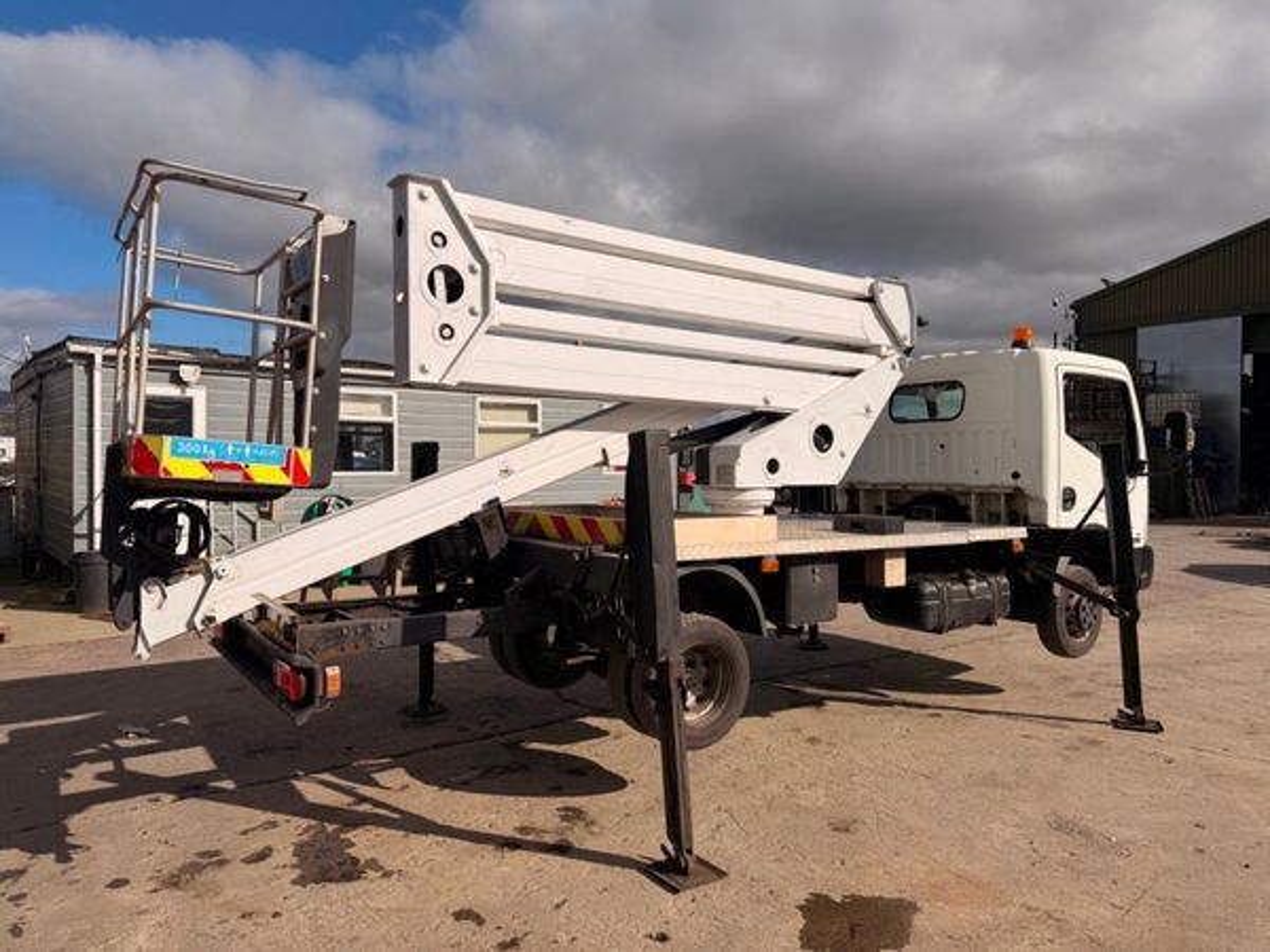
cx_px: 635
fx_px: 881
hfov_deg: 71.6
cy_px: 476
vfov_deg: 56.8
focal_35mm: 24
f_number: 1.78
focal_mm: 6.76
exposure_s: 1/11905
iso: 80
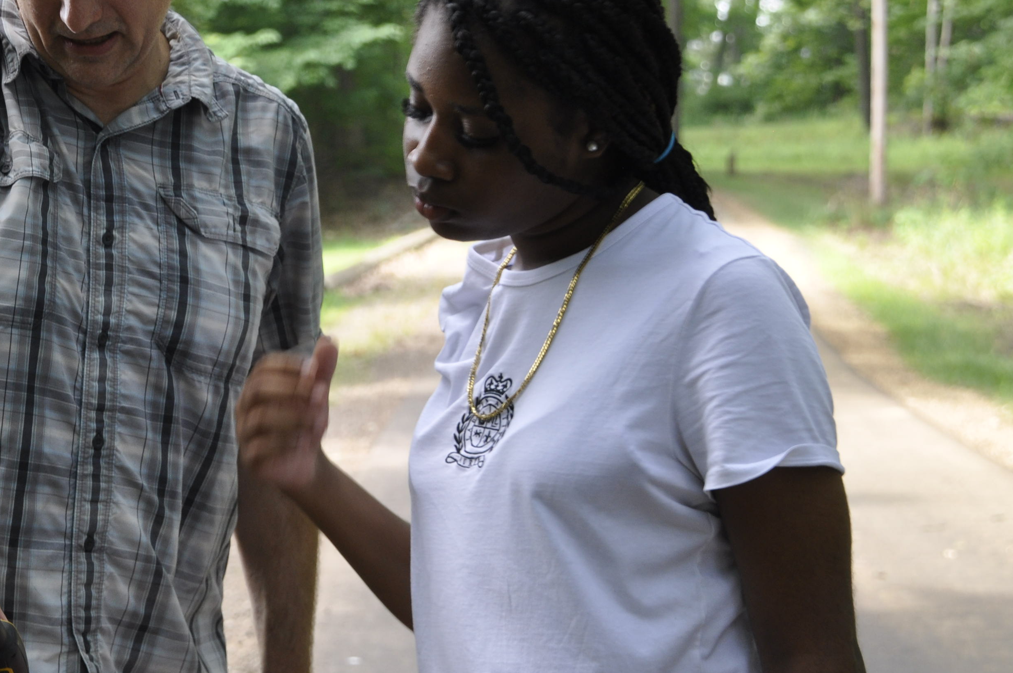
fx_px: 2782
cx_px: 221
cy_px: 300
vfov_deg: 13.8
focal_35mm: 99
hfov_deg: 20.4
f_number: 5
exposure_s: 1/100
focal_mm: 38
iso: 400
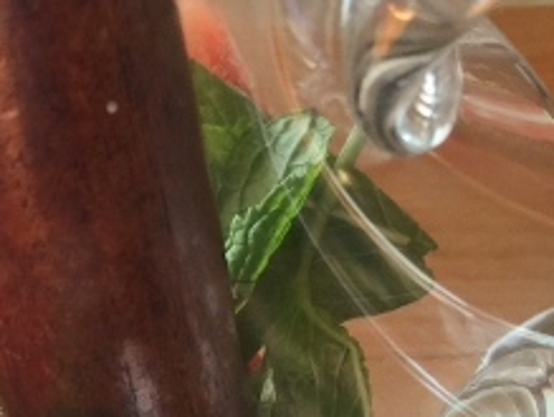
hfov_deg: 24.5
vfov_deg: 19.5
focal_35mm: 74
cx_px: -61
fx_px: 1186
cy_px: 387
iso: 40
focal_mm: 4.15
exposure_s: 1/30
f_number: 2.2
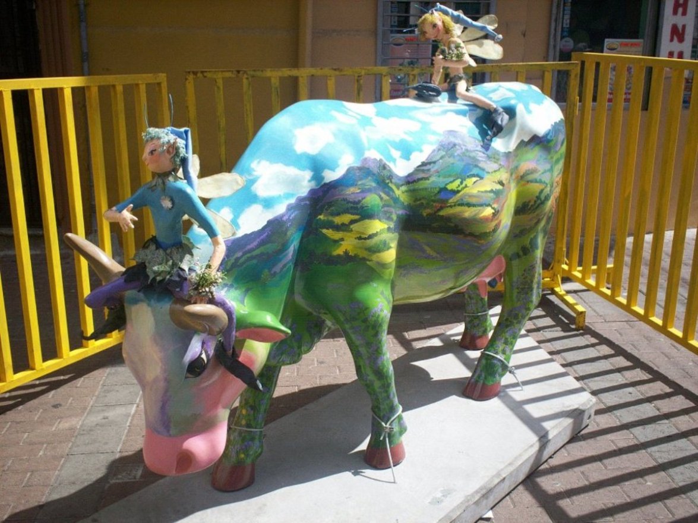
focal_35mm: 36
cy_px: 262
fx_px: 726
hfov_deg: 51.4
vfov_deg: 39.6
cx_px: 349
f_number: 4.5
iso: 100
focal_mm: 6
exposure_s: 1/461
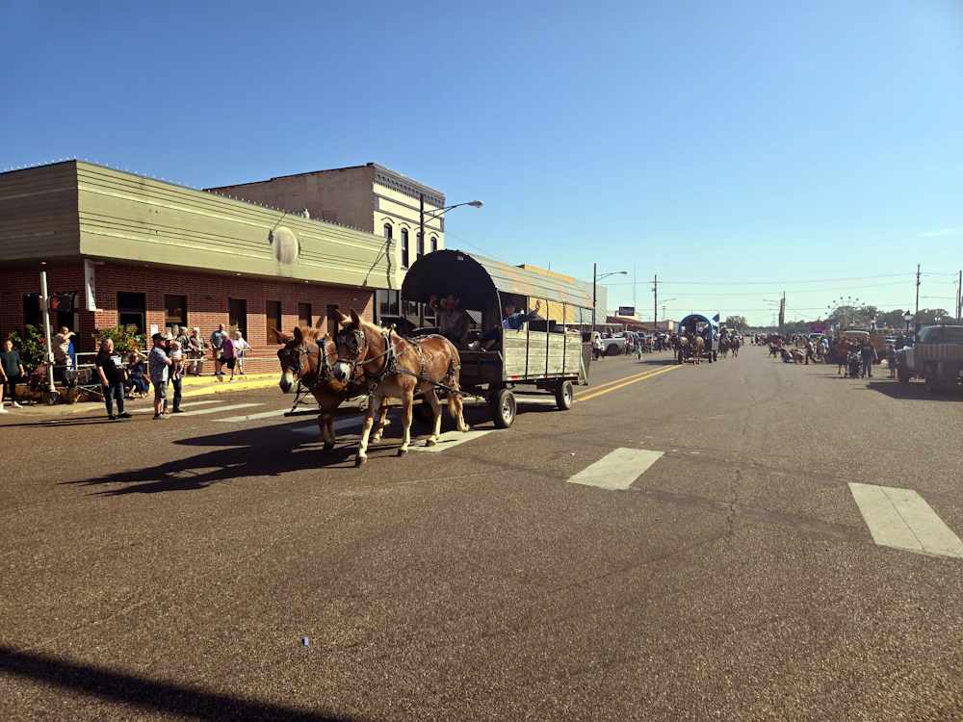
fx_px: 640
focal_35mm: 23
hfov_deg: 73.9
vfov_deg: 58.9
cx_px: 482
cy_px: 361
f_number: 1.8
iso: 25
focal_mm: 5.4
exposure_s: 1/2365
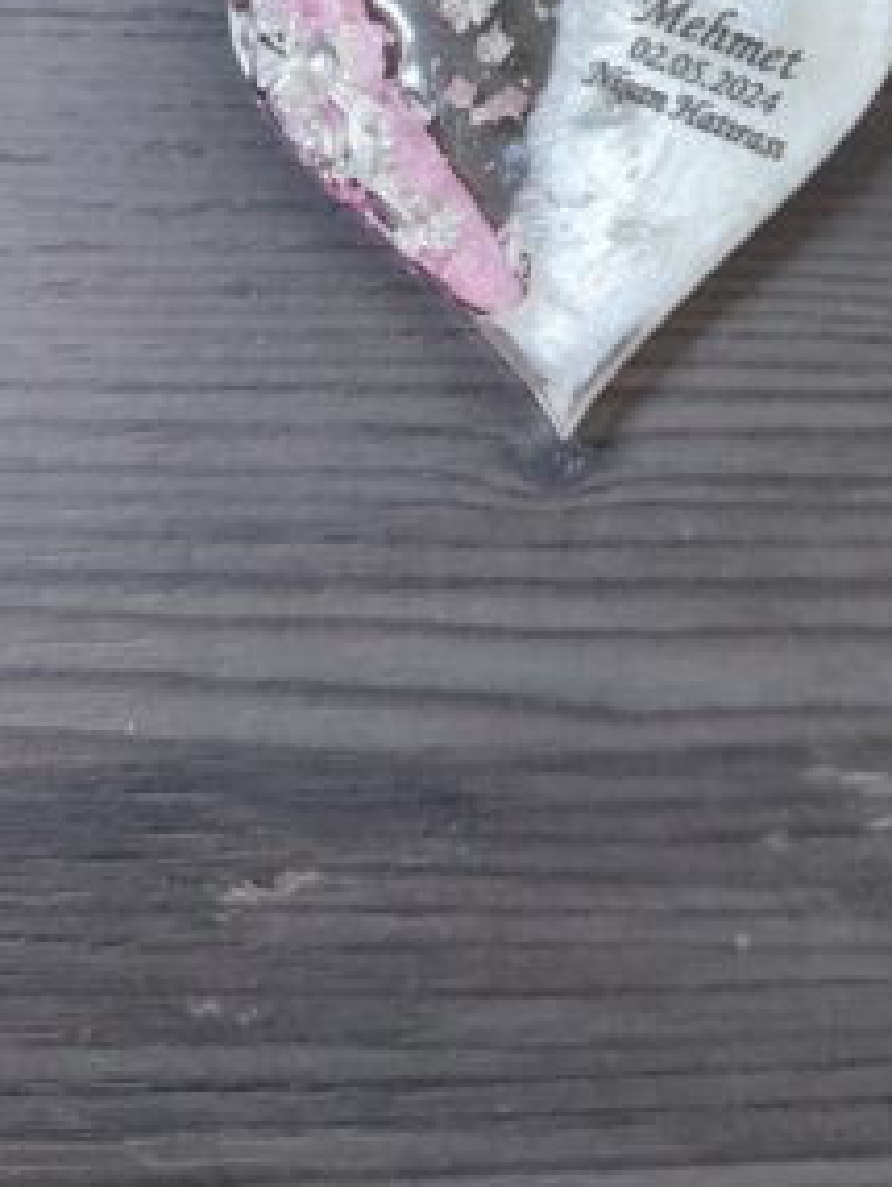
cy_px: 139
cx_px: 685
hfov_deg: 28.7
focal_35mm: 50
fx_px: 1715
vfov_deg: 36.0
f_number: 1.9
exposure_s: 1/33
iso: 303
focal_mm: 6.04
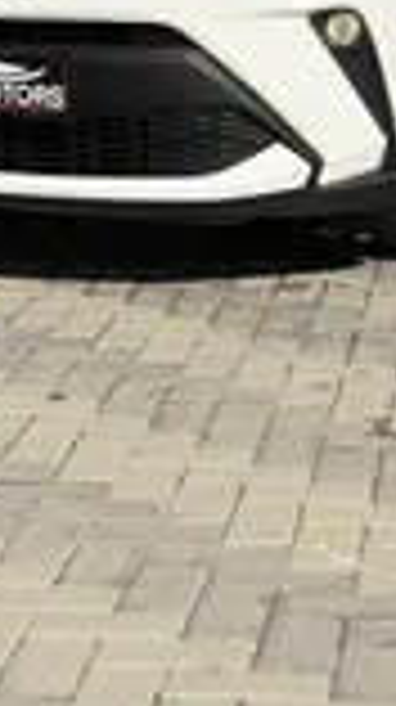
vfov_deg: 15.6
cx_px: 356
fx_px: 2489
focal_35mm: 133
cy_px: -135
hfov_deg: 9.1
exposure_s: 1/11364
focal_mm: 6.76
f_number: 1.78
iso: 50
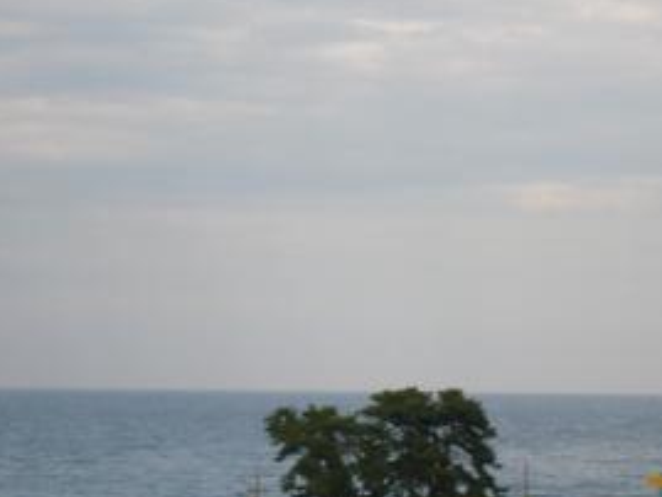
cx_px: 384
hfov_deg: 11.3
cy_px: 357
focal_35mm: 175
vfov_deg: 8.5
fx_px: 3348
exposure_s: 1/320
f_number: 4.9
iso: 50
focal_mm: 17.4
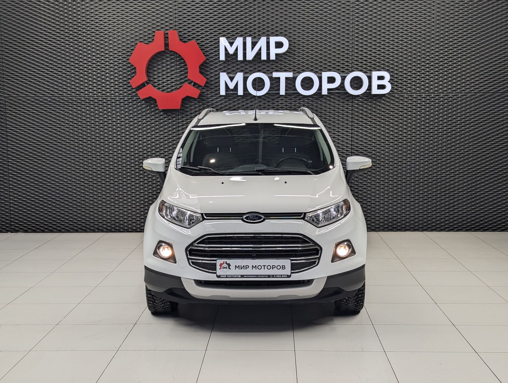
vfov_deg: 30.3
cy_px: 192
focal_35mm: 48
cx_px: 254
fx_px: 705
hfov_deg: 39.6
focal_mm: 6.81
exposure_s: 1/124
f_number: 1.85
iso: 42
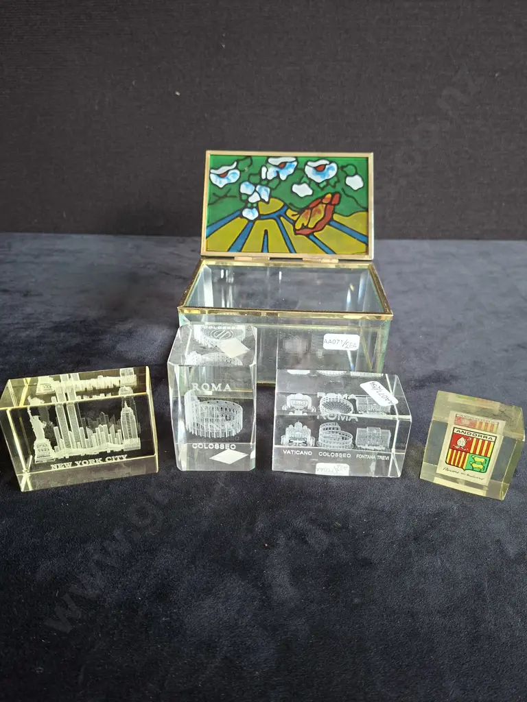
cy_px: 351
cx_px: 264
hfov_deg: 58.9
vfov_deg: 73.9
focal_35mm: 23
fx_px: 467
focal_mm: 5.54
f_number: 1.8
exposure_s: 1/50
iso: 160
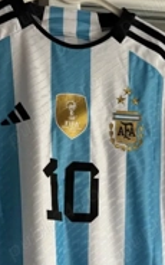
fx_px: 432
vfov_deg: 32.3
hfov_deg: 21.6
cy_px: 241
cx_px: 82
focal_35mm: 60
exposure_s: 1/121
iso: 125
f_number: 1.6
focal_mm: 5.96
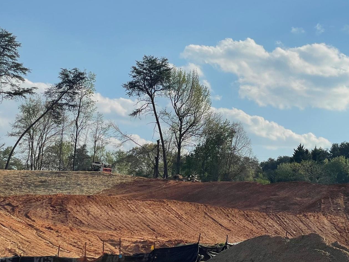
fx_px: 857
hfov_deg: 22.7
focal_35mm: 85
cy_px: 125
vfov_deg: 17.4
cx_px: 271
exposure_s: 1/3690
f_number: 2
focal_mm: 6
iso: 25
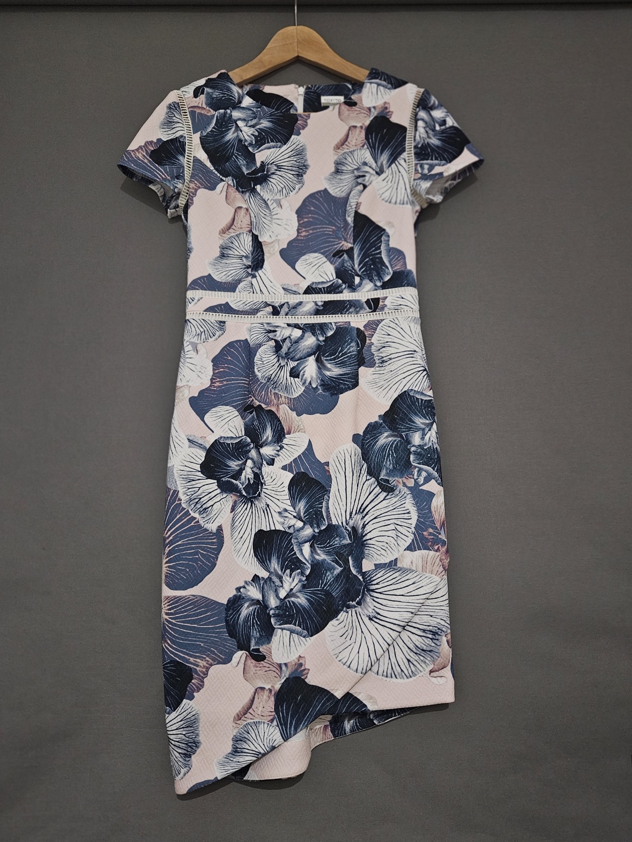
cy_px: 421
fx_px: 560
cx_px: 316
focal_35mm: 23
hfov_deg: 58.9
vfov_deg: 73.9
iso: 640
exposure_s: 1/25.1
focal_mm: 5.4
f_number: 1.8
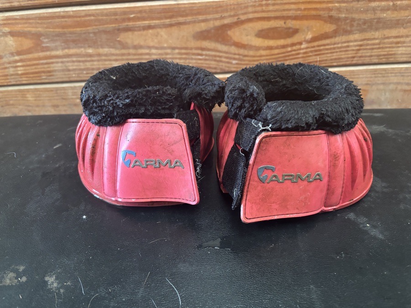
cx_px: 206
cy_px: 154
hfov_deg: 67.3
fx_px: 309
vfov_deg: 53.1
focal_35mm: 26
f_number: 1.6
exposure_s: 1/40
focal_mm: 5.96
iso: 640
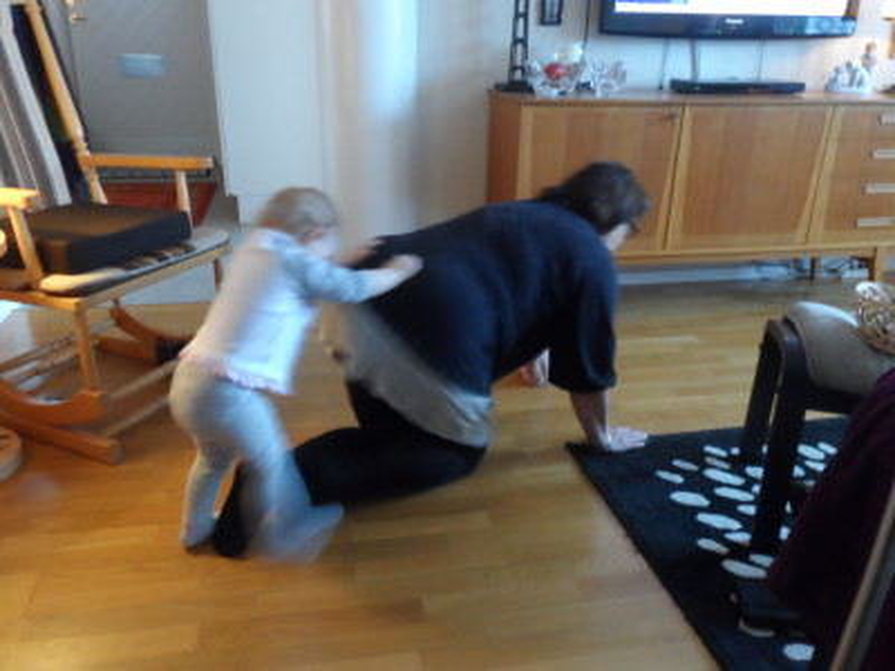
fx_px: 724
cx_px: 448
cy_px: 336
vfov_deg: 49.7
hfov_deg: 63.4
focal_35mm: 28
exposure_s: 1/8
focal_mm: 4.9
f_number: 3.1
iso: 400
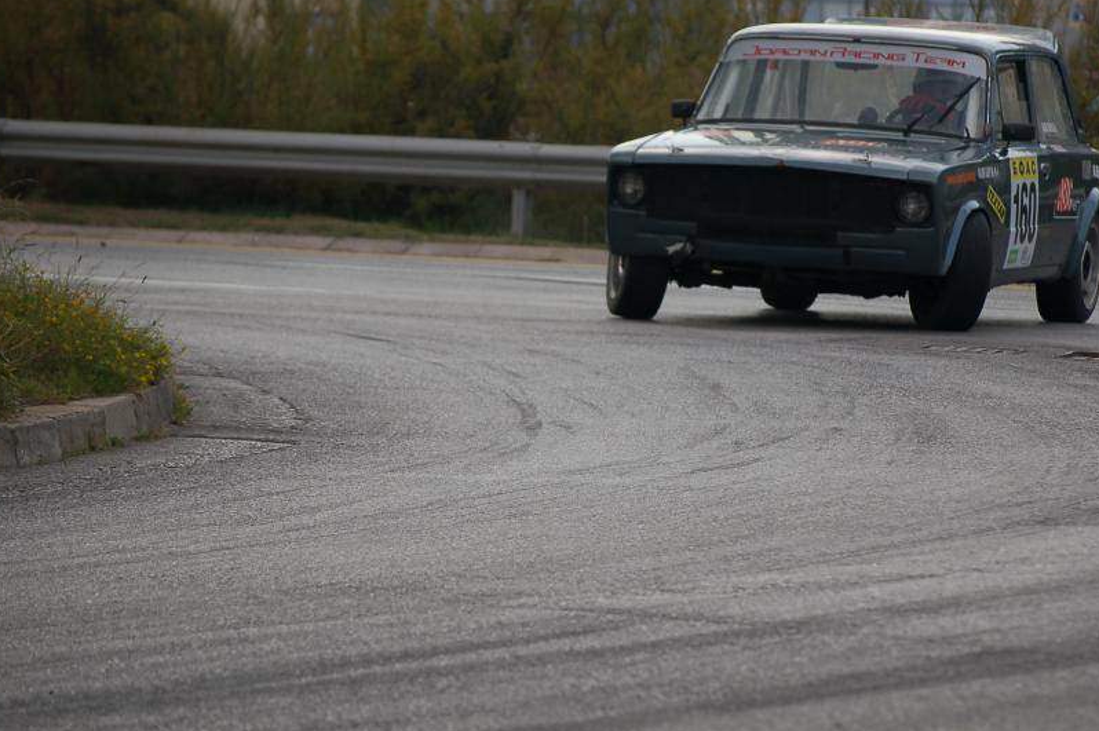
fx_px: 7047
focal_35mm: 231
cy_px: 346
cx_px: 645
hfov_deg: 8.9
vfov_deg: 5.9
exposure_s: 1/1000
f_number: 4.8
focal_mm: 120
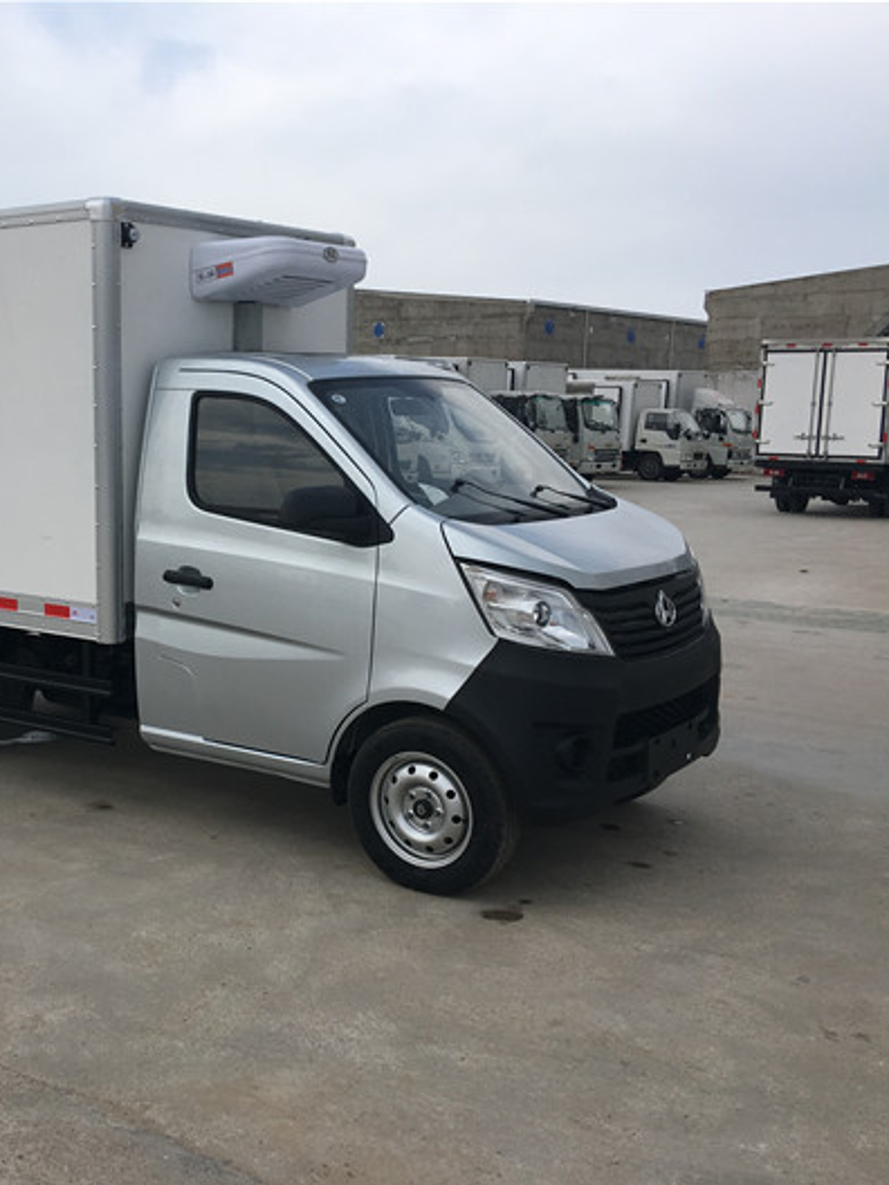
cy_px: 595
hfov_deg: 36.0
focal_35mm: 39
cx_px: 224
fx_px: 1335
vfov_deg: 47.9
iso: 25
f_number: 2.2
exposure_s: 1/1326
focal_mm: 4.15
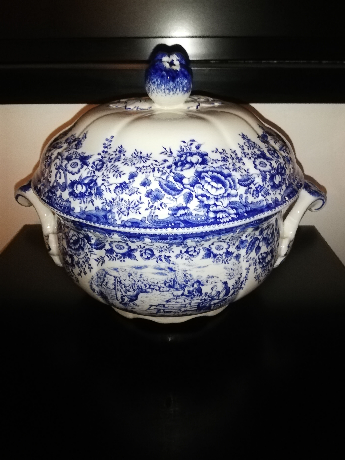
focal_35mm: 26
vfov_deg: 67.3
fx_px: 346
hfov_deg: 53.1
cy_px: 230
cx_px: 172
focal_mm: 3.81
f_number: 2.2
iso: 500
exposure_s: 1/20
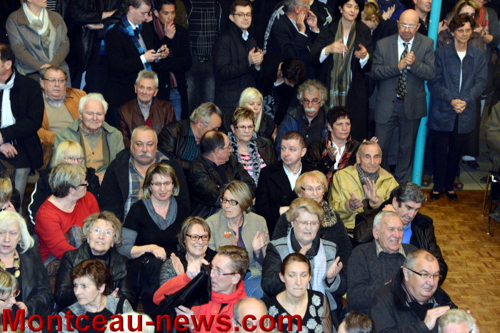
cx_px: 250
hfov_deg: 16.4
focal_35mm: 125
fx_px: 1736
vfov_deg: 11.0
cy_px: 166
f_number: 8
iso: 6400
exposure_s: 1/125
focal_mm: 125
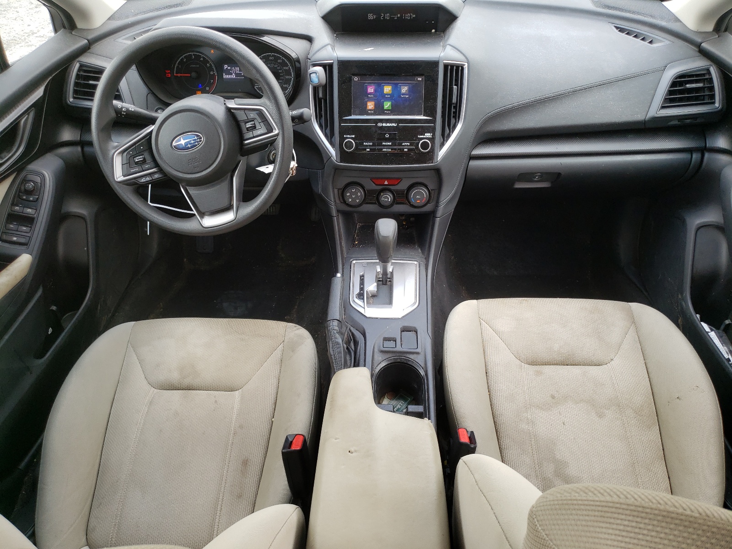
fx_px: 550
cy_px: 274
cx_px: 366
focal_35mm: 26
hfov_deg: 67.3
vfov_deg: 53.1
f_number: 1.5
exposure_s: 1/161
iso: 50
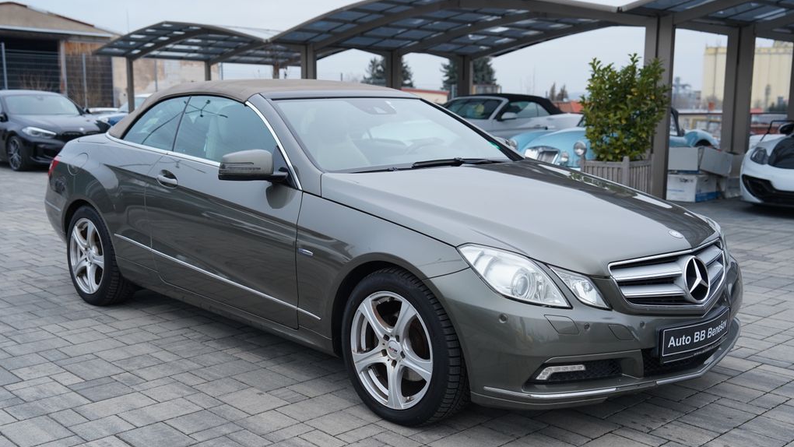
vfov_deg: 29.0
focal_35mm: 41
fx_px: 863
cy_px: 240
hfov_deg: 49.4
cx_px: 397
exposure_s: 1/160
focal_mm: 39
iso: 800
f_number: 4
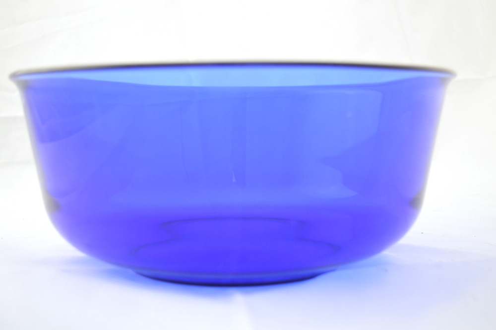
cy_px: 165
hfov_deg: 41.1
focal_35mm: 48
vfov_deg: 28.0
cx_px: 248
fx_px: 661
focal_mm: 32
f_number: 4.8
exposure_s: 1/60
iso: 400
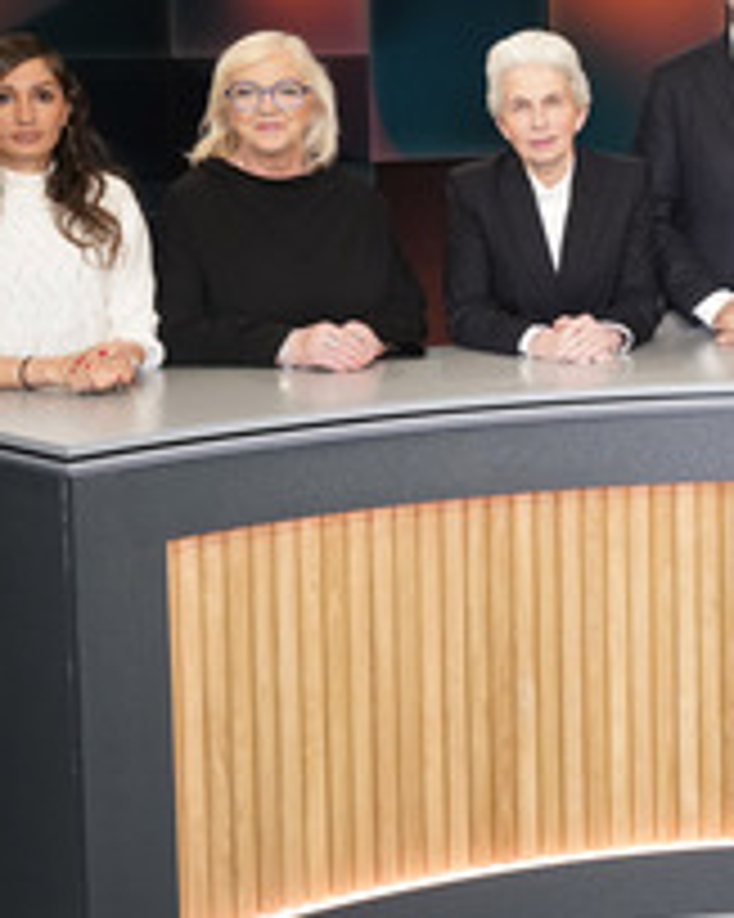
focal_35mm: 58
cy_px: 441
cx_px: 858
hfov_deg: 24.1
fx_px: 1576
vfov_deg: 32.5
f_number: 5.6
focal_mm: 28
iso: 2000
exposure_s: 1/125
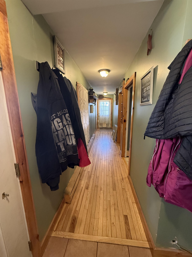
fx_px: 104
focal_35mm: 14
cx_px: 96
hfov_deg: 85.7
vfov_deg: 102.1
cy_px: 128
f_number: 2.2
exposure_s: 1/60
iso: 400
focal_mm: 2.22
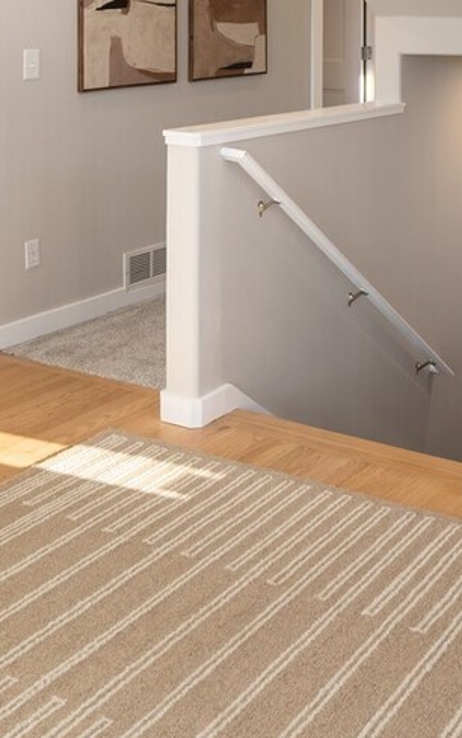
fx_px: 966
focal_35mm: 48
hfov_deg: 26.8
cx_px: 285
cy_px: -202
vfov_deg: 32.4
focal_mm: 16
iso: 320
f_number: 9
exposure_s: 1/30
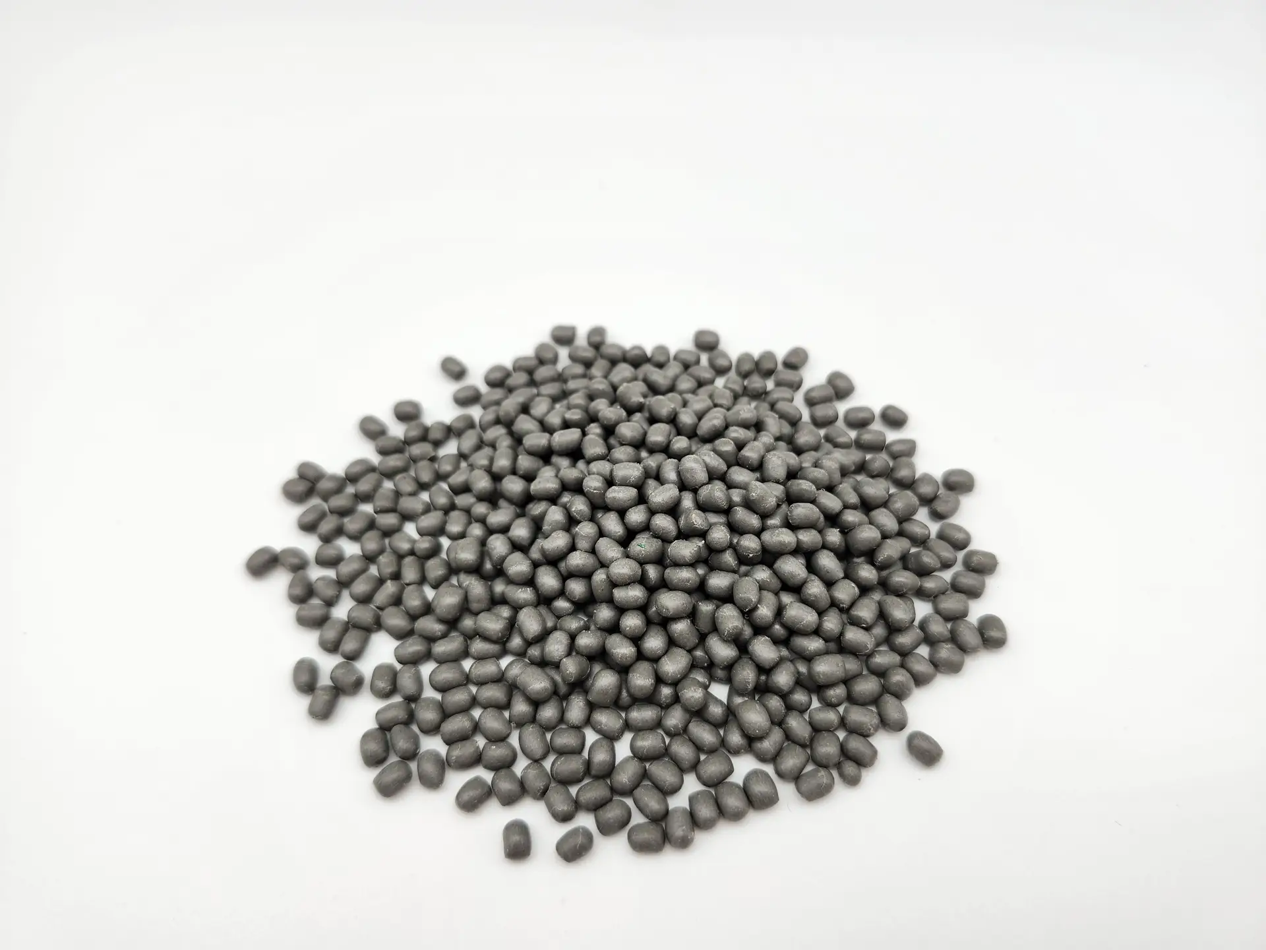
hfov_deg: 73.9
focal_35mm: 23
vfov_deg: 58.9
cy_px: 475
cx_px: 633
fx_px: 841
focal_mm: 5.54
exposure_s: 1/180
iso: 32
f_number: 1.8
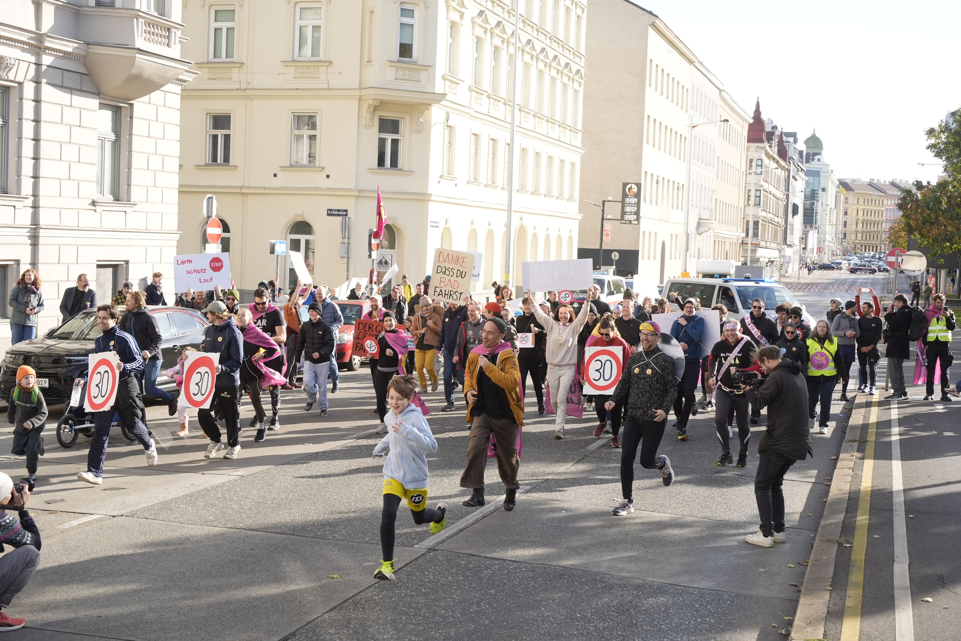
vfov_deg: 29.2
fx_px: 1228
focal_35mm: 46
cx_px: 480
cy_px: 320
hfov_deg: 42.7
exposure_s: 1/1000
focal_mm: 46
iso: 1250
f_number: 7.1
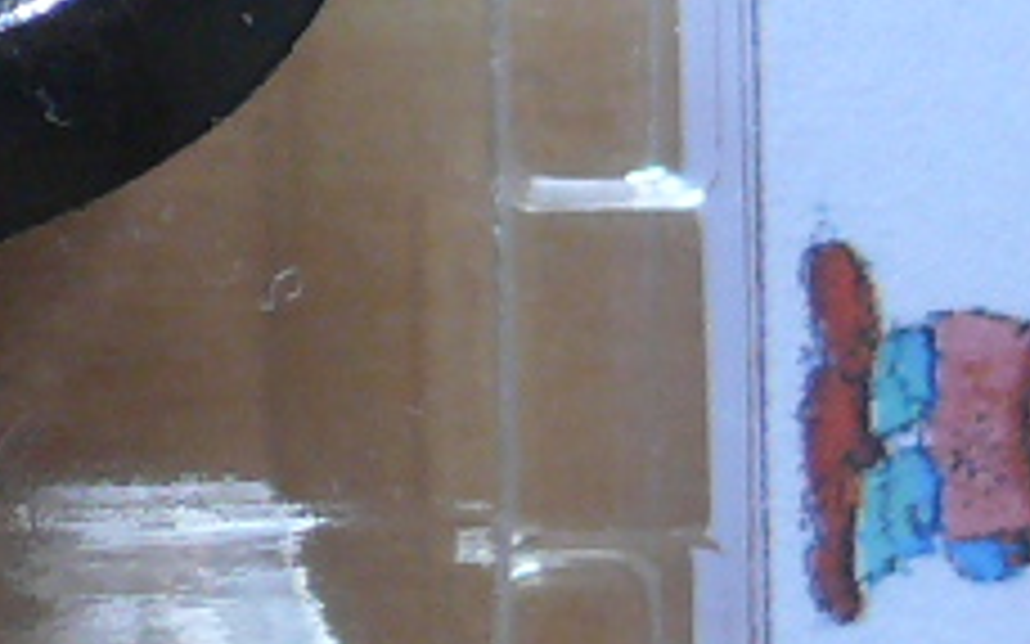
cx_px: -1471
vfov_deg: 5.1
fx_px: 7269
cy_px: -77
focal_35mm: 259
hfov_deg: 7.5
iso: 160
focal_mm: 7.4
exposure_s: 1/30
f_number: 2.8
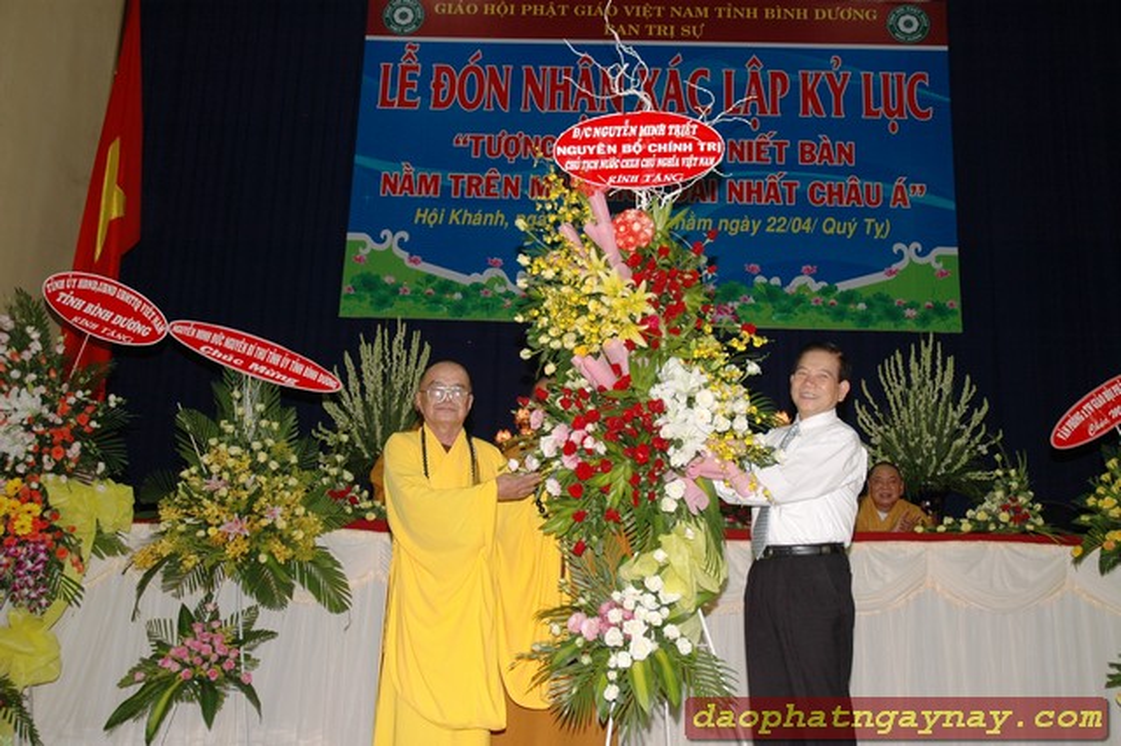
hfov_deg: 51.3
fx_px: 1167
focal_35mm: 38
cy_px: 373
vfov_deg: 35.5
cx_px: 560
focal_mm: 25
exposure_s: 1/60
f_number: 4
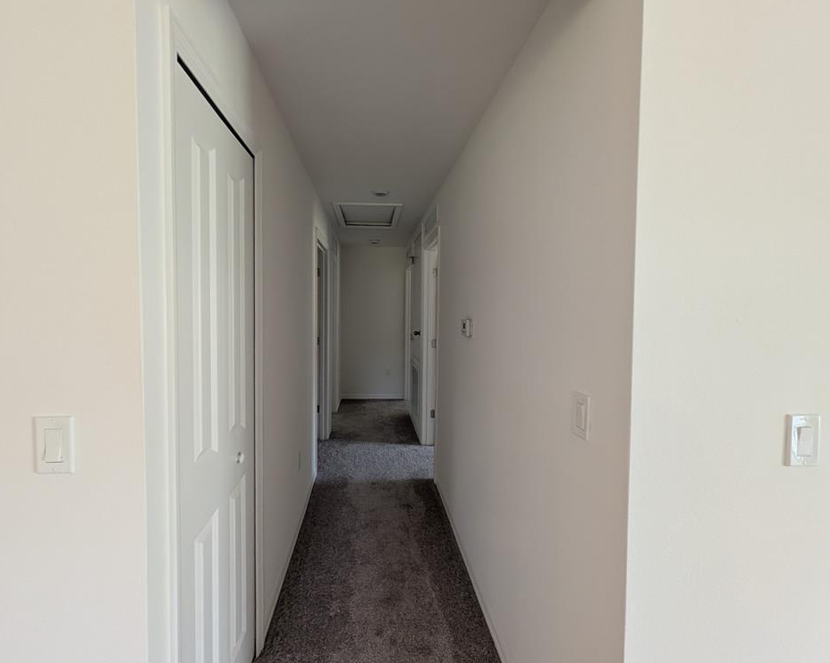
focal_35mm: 14
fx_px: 344
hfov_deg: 100.5
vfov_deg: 88.0
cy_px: 326
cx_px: 384
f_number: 2.2
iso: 129
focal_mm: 1.54
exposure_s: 1/30
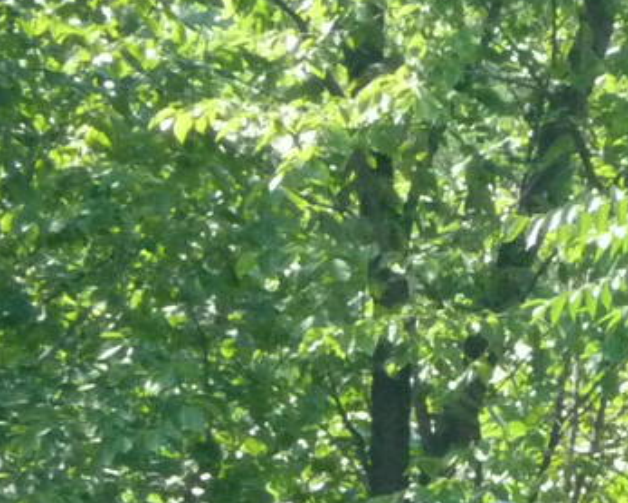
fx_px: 23413
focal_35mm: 1259
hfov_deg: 1.5
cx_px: 1126
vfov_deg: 1.2
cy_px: 422
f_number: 4.9
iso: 400
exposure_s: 1/500
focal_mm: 47
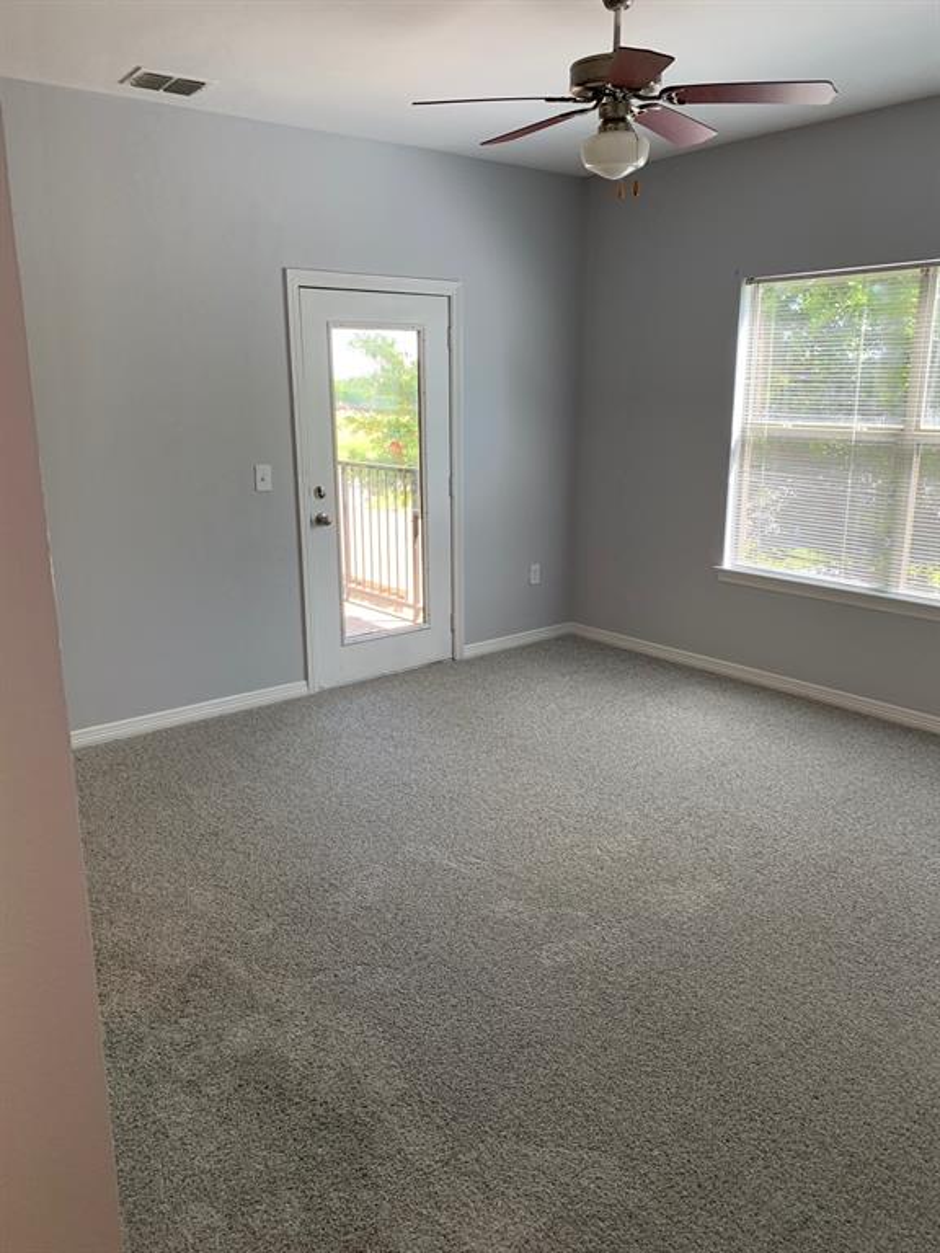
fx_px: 941
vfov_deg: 67.3
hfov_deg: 53.1
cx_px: 470
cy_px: 626
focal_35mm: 26
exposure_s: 1/121
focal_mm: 4.25
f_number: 1.8
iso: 50
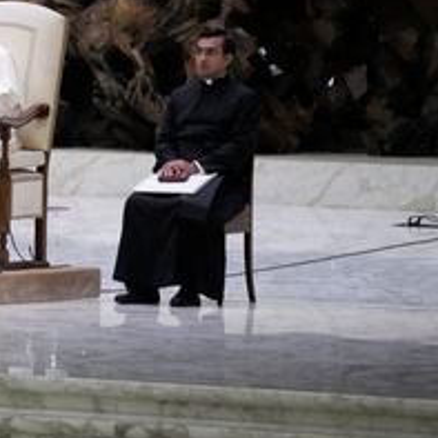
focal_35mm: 884
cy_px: 137
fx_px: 12655
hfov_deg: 2.0
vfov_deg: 2.0
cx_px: -96
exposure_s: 1/640
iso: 6400
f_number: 5.6
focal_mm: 400
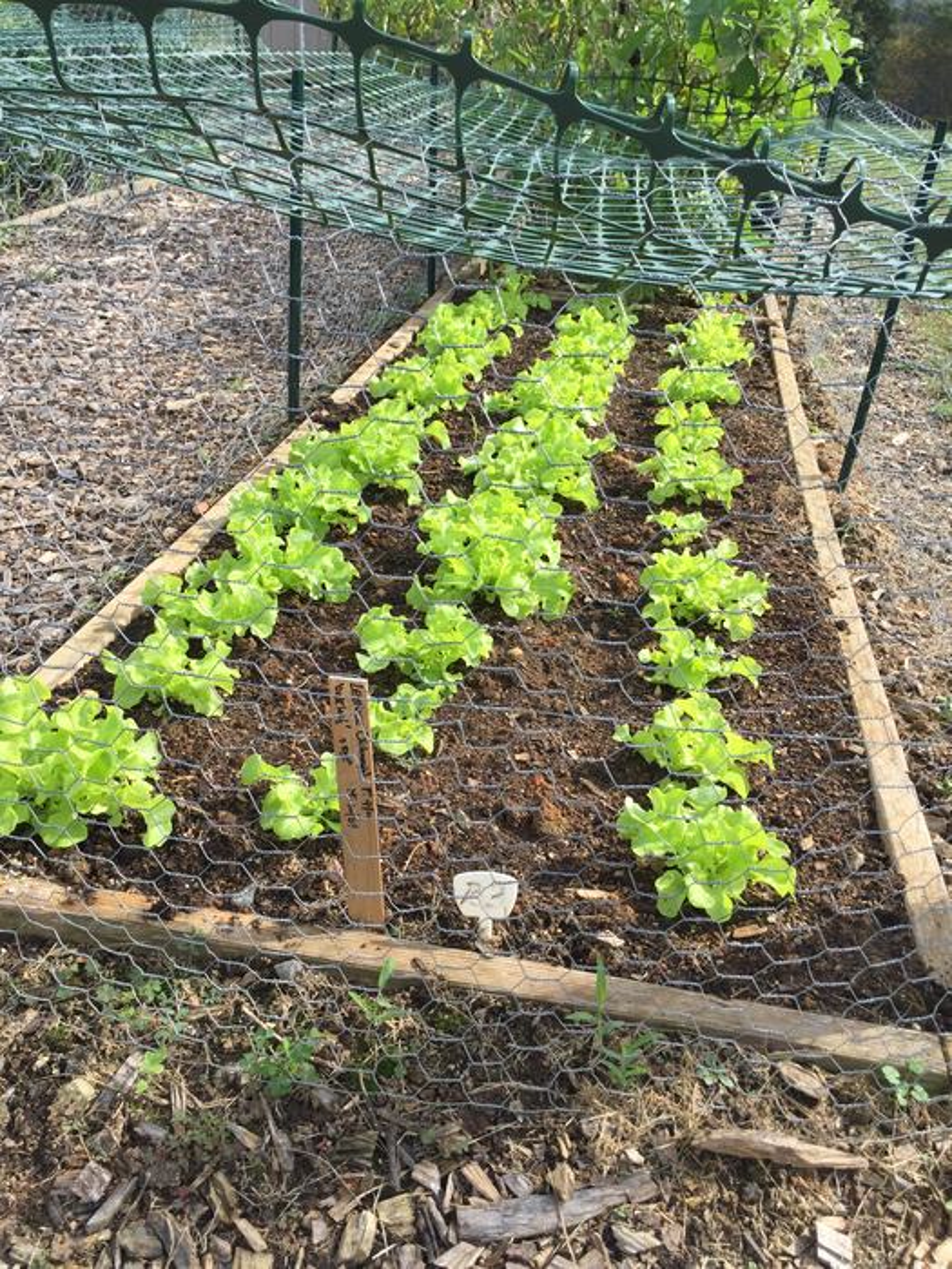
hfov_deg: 48.2
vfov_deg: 61.7
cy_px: 634
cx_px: 476
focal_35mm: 29
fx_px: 1063
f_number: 2.2
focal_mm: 4.15
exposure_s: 1/879
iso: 32
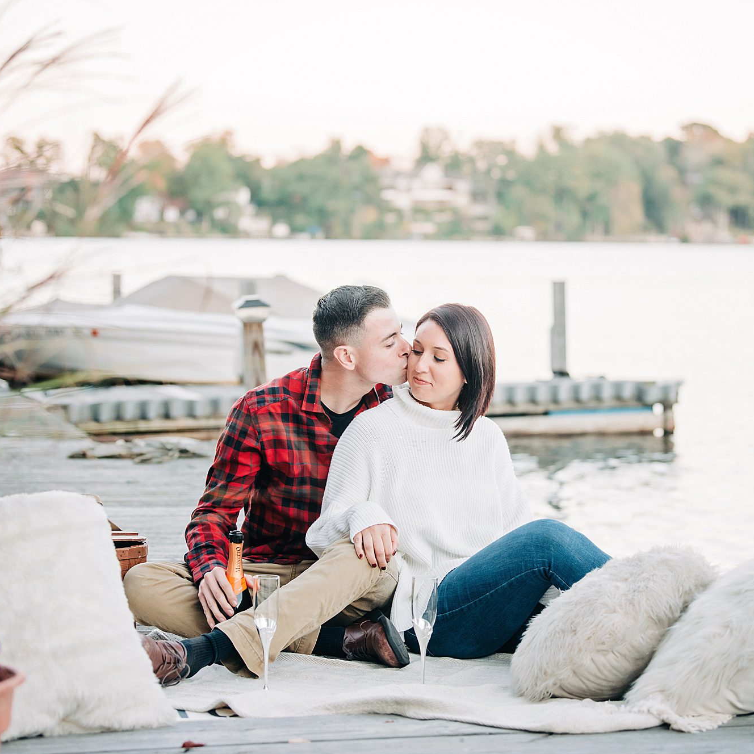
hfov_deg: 18.1
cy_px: 377
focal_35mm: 96
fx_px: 2366
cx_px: 426
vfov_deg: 18.1
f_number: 2.8
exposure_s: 1/250
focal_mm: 75
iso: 500
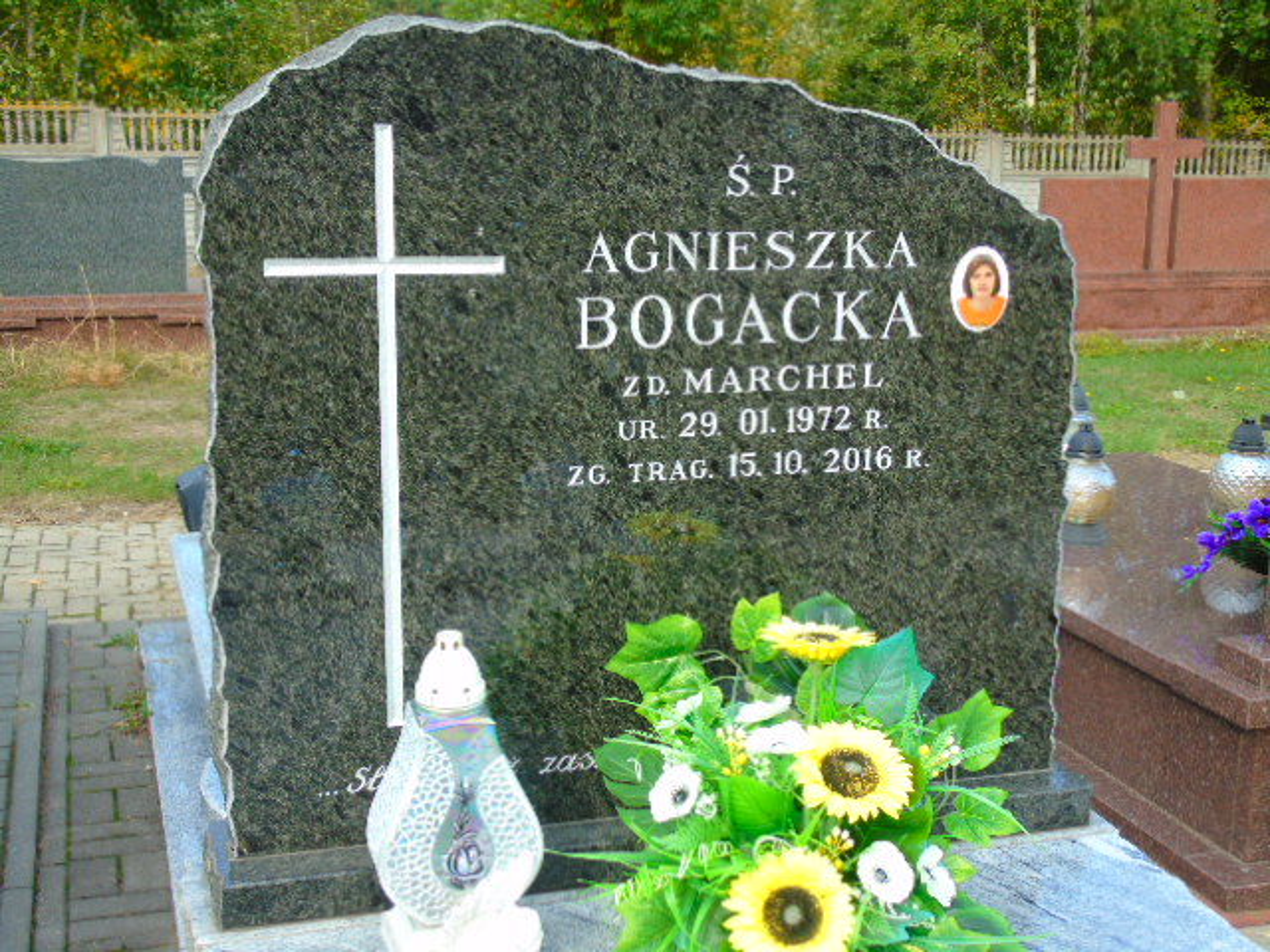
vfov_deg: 31.5
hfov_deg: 41.2
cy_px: 476
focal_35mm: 46
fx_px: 1688
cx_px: 635
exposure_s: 1/100
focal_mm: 8.2
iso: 80
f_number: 4.1
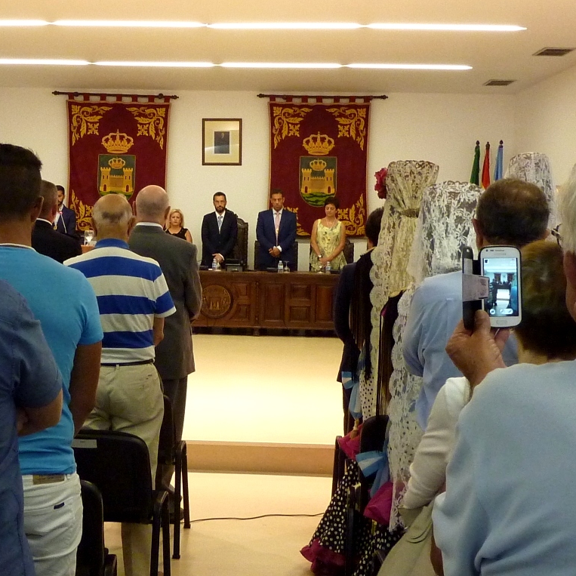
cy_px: 287
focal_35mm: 51
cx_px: 203
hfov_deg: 33.2
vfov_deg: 33.4
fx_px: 960
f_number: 3.3
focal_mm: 4.1
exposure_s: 1/30
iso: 400
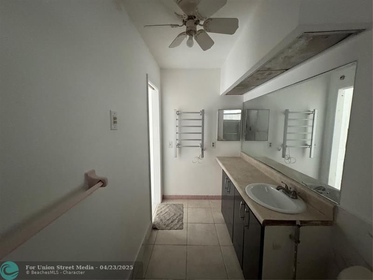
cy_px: 140
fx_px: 151
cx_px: 186
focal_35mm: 14
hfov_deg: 102.1
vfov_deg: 85.7
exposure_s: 1/60
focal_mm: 2.22
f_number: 2.2
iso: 800
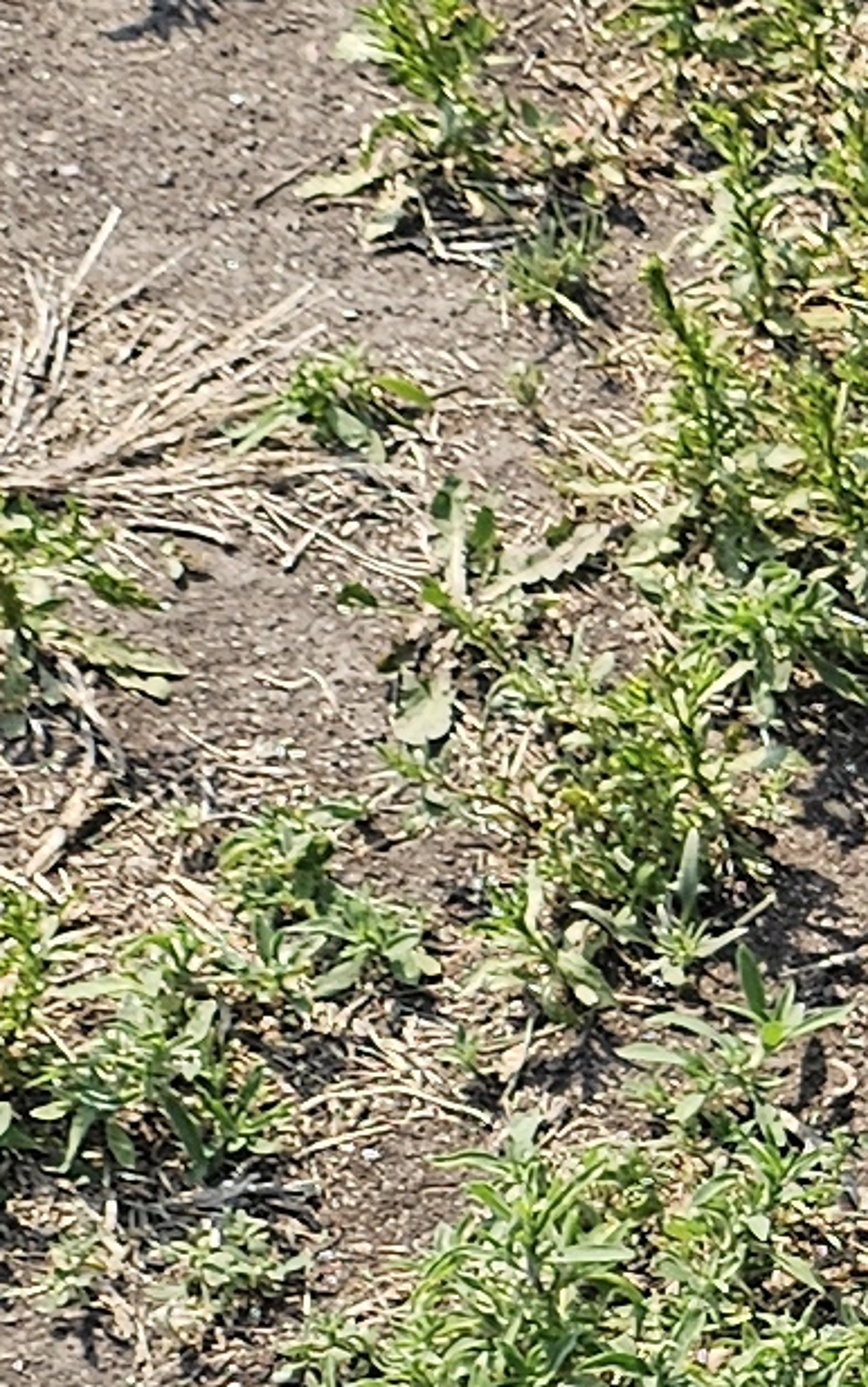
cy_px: 1106
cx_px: 2172
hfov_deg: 7.7
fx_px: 5976
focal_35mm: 158
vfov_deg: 13.2
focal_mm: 6.3
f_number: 1.7
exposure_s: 1/419
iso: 10
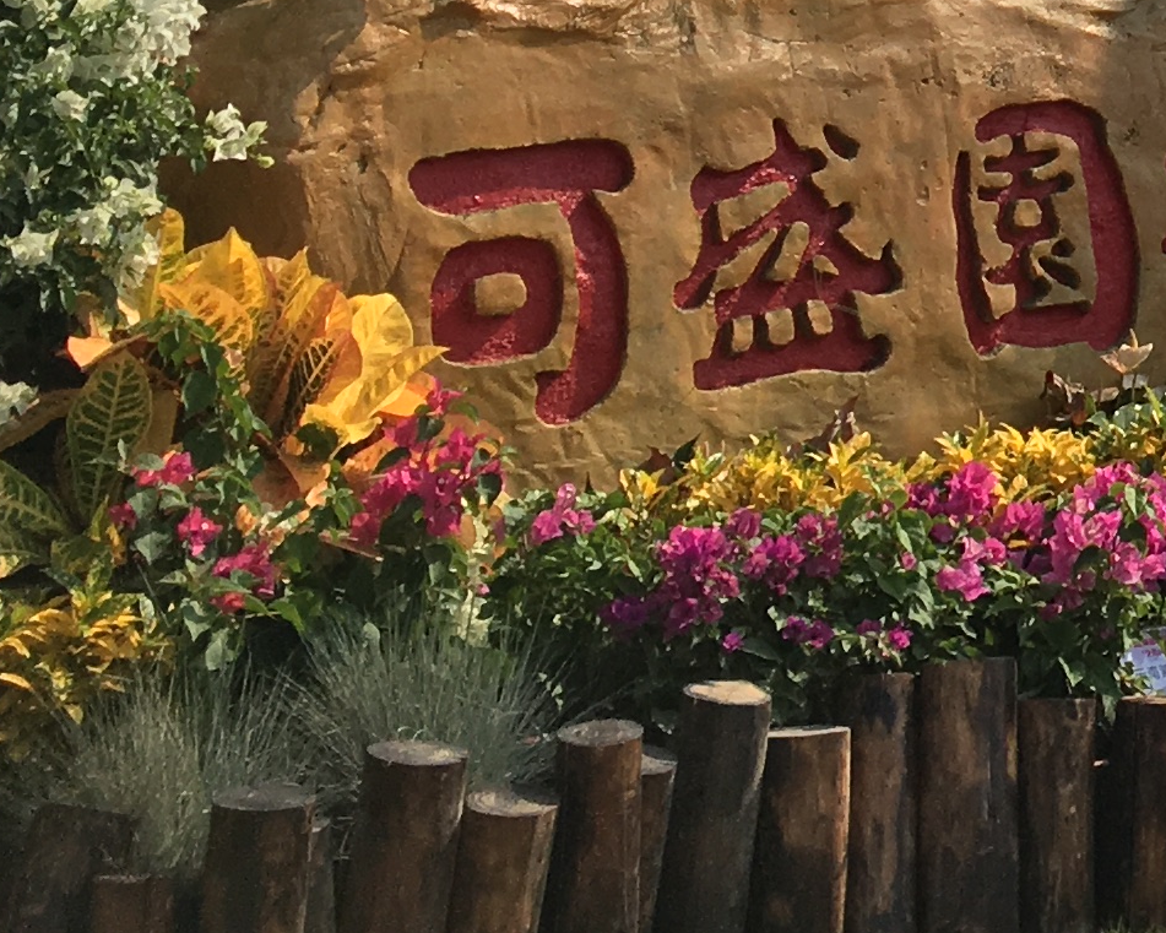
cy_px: -805
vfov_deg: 11.8
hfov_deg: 14.8
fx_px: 4142
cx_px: 1768
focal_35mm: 120
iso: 25
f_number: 2.2
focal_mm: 4.15
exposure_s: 1/2481
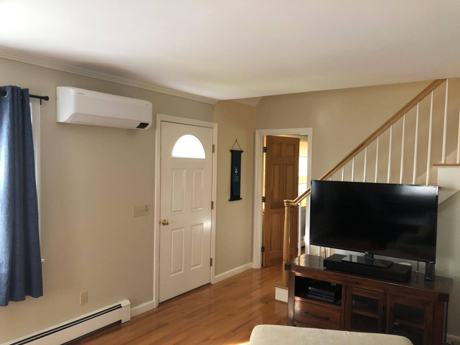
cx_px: 230
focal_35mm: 28
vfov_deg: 49.7
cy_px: 172
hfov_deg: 63.4
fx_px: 372
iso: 40
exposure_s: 1/17
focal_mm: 3.99
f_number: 1.8
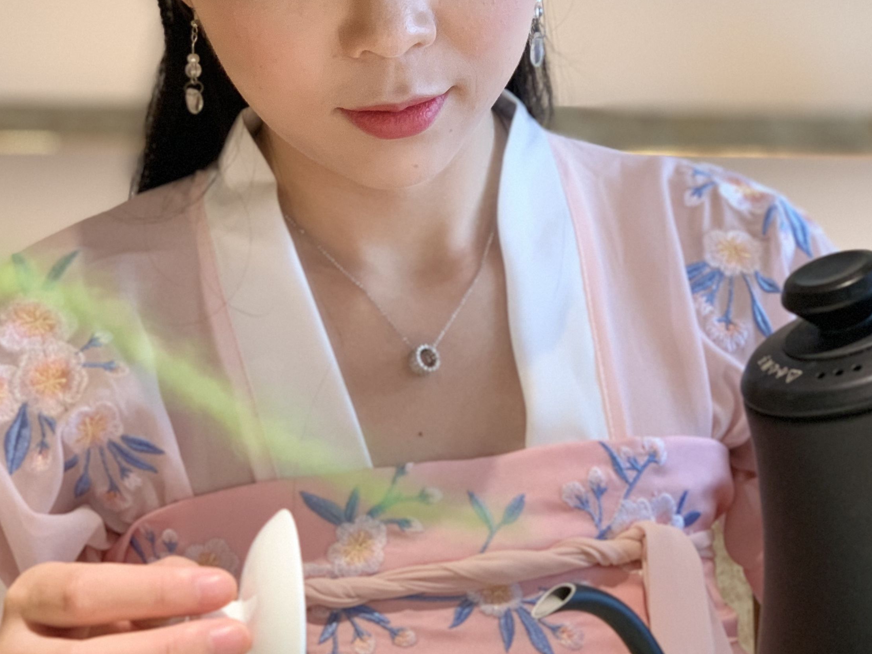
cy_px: 329
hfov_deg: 20.7
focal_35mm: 95
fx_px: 2393
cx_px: 413
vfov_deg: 15.6
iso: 160
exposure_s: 1/60
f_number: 2.4
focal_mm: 6
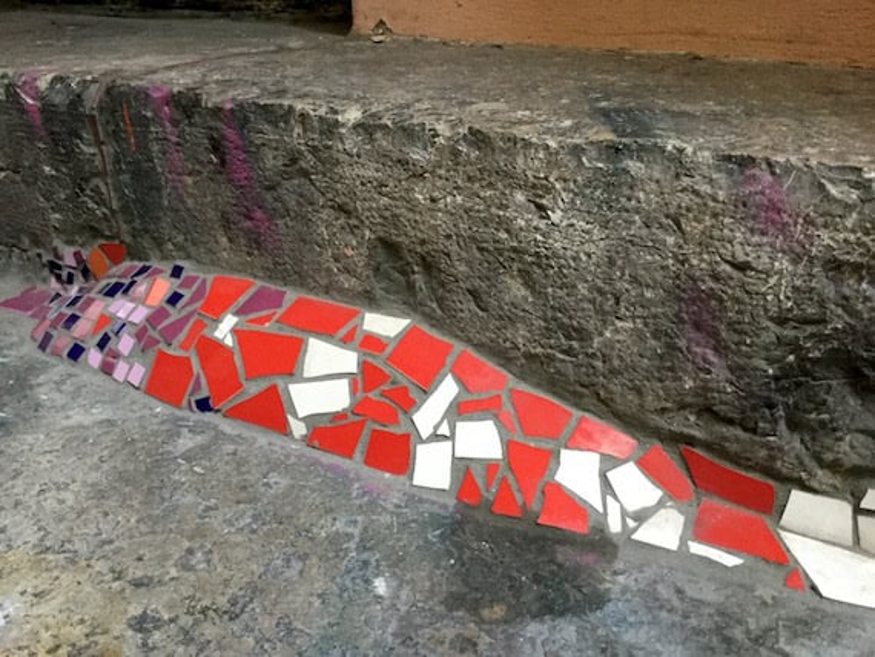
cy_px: 328
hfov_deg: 58.3
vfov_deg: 45.5
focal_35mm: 31
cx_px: 438
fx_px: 784
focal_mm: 3.3
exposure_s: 1/25
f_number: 2.4
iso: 200
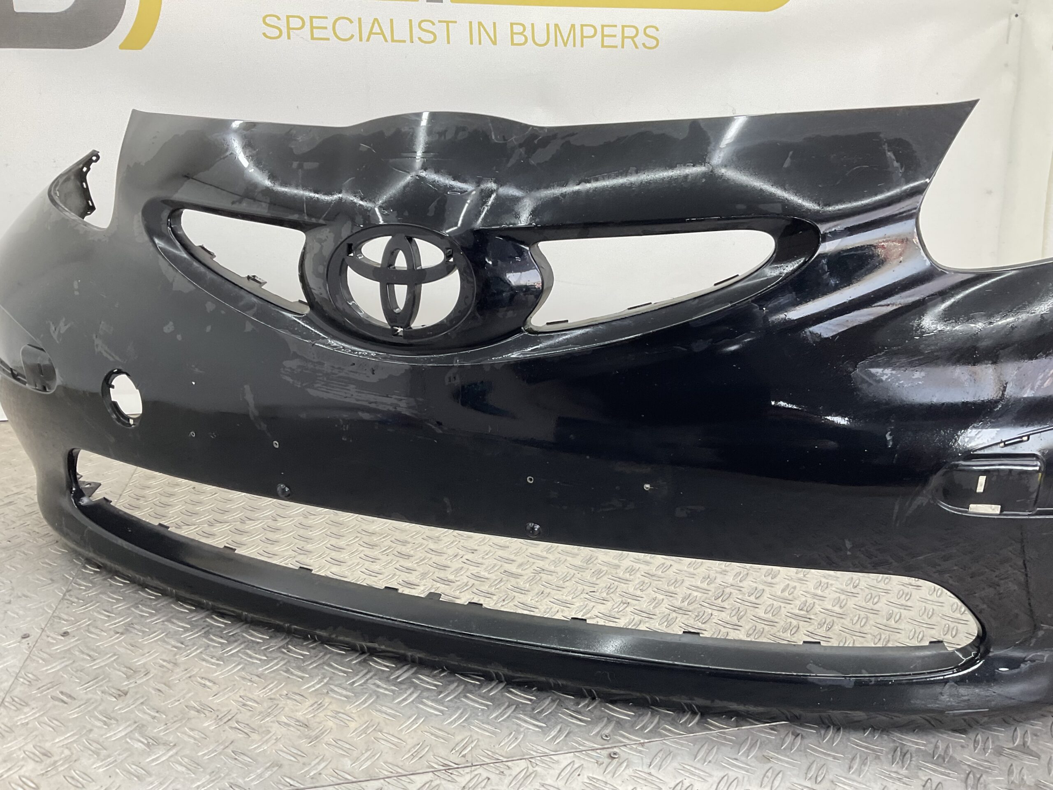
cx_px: 526
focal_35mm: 29
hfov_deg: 61.7
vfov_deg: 48.2
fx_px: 882
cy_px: 395
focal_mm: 3
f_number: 1.8
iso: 50
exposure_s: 1/120
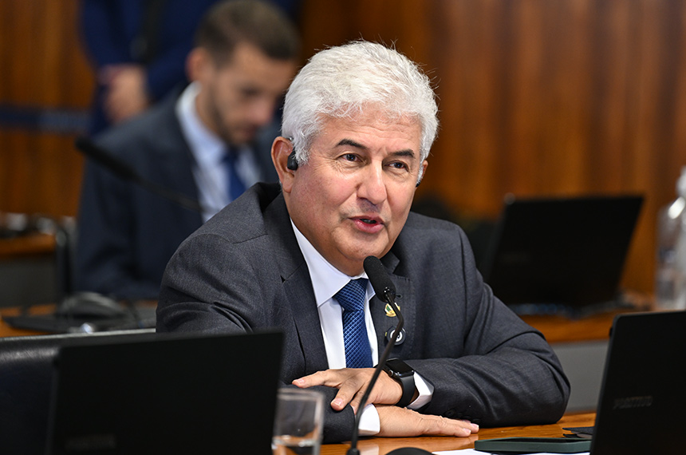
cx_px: 343
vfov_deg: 6.8
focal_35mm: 200
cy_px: 228
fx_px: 3804
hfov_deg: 10.3
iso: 1000
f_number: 2.8
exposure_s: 1/100
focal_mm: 200
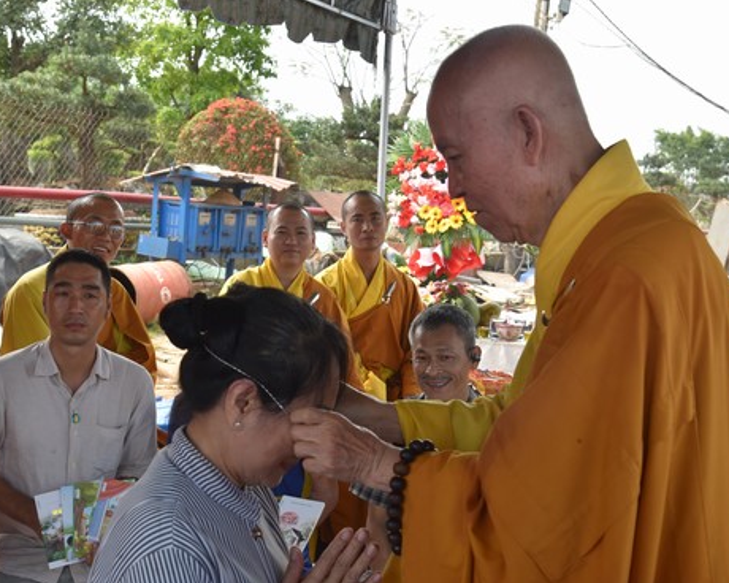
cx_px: 304
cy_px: 312
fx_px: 1316
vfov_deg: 25.0
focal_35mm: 61
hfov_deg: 30.9
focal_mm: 46
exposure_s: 1/250
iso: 400
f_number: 8
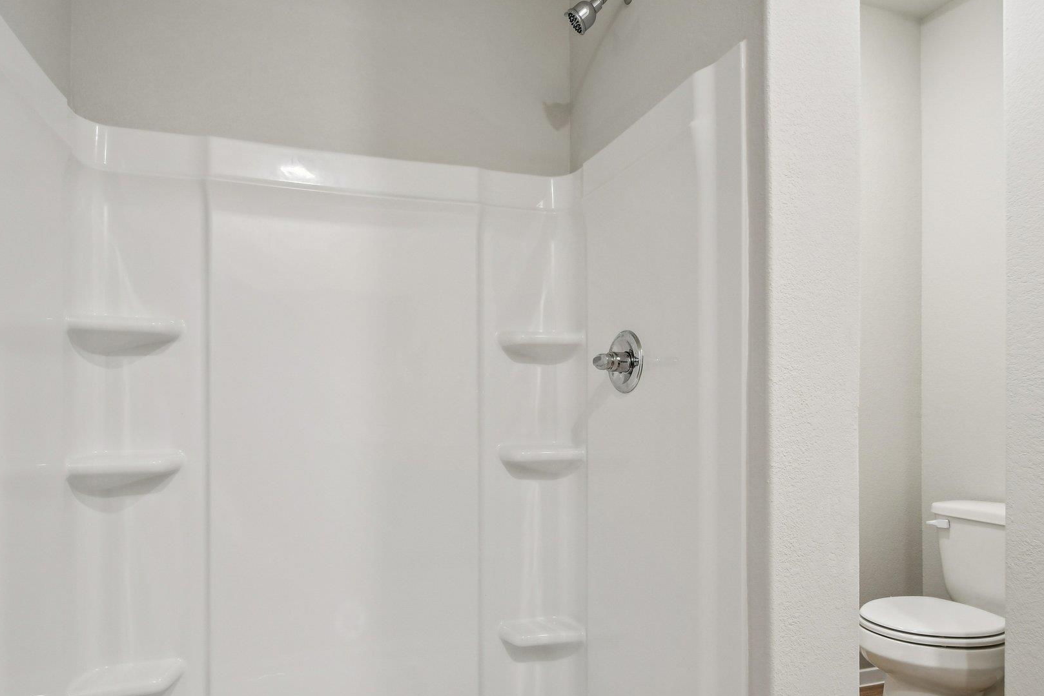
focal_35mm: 19
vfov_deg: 64.5
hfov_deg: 86.7
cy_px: 374
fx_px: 551
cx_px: 480
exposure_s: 1/13
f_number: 8
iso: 400
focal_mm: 10
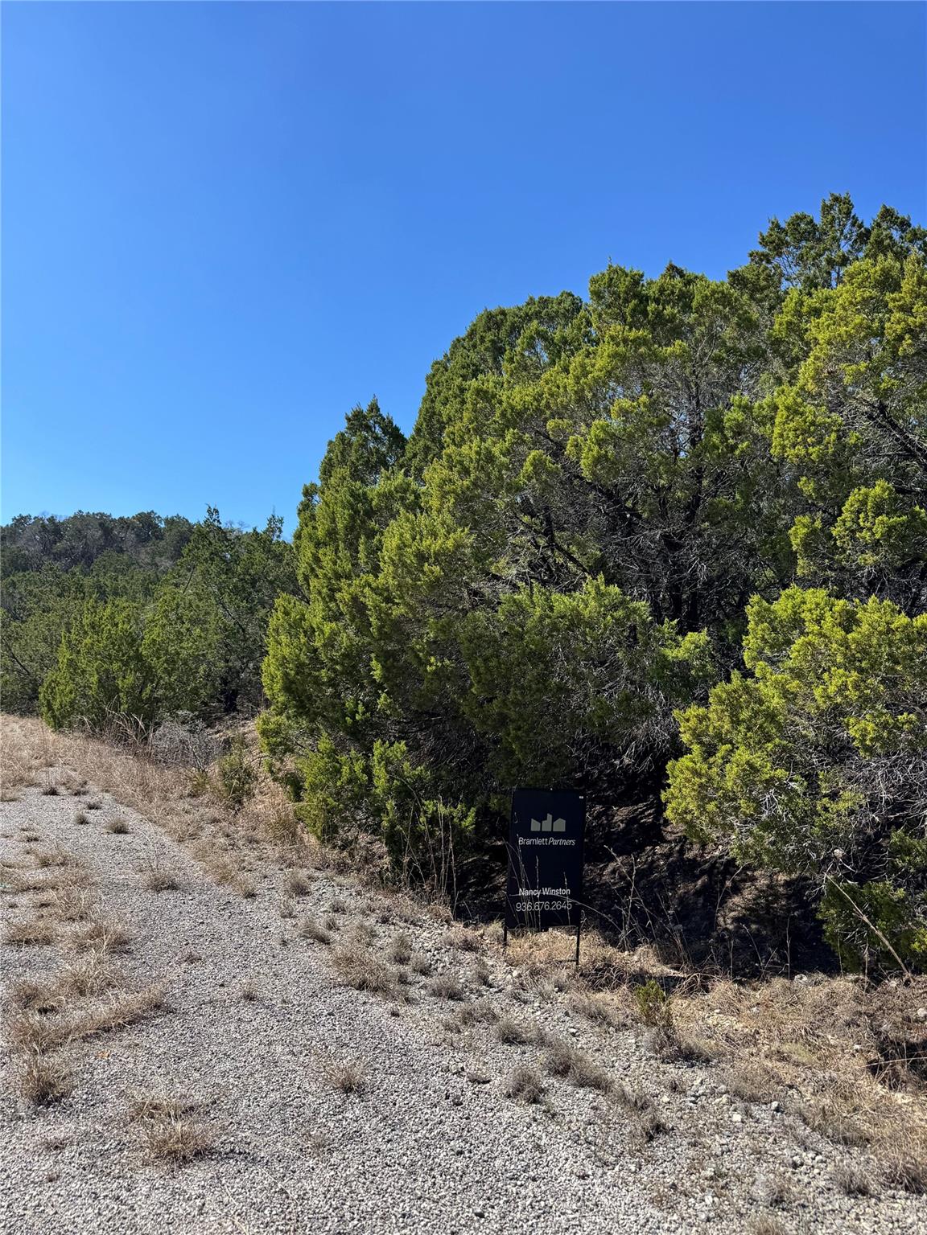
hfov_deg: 56.8
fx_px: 857
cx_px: 464
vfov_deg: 71.6
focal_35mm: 24
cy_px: 618
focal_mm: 6.76
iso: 80
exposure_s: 1/3413
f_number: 1.78
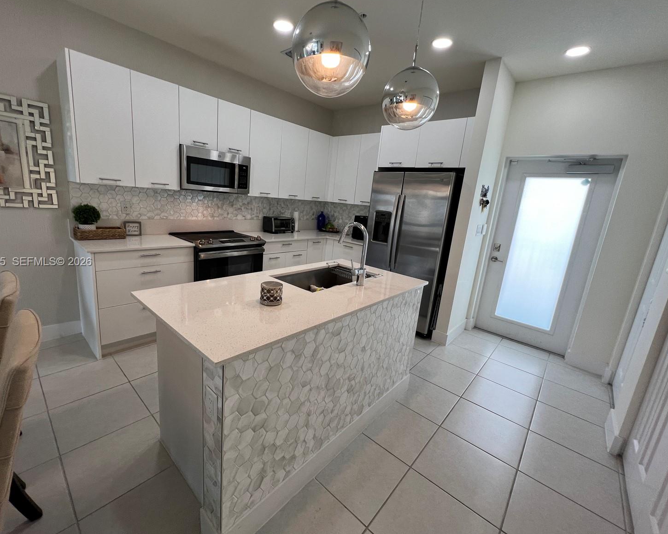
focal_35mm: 14
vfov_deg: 88.0
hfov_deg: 100.6
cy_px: 262
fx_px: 277
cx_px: 317
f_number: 1.8
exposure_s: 1/120
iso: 80
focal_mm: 1.57
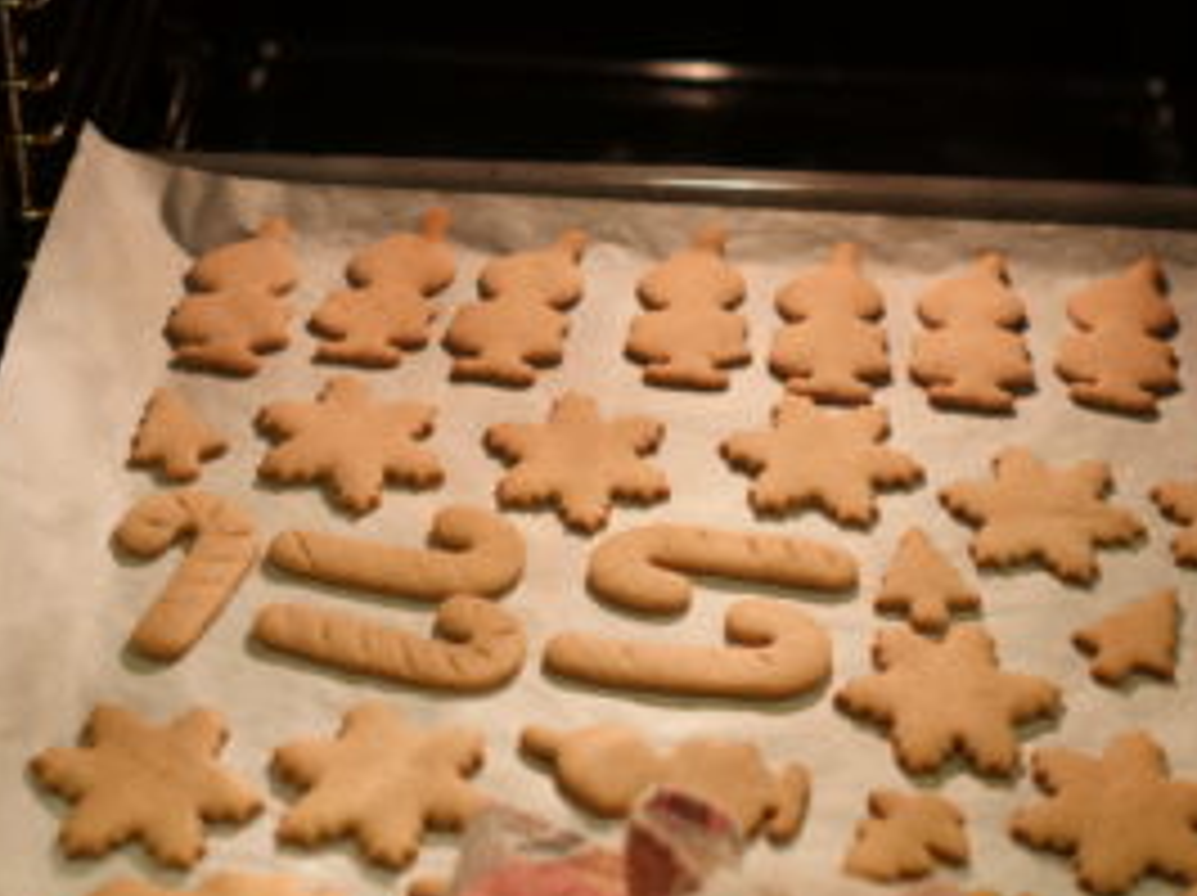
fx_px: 2695
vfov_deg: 18.9
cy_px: 511
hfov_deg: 25.0
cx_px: 594
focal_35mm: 78
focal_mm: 25
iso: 400
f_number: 1.8
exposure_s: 1/60
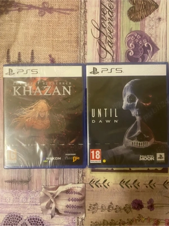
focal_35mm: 26
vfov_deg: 67.3
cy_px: 113
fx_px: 169
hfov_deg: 53.1
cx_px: 84
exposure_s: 1/50
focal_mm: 4.25
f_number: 1.8
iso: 500
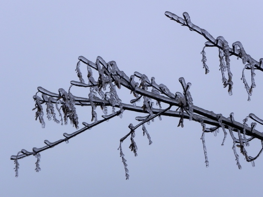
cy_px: 98
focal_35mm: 162
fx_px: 1231
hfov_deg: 12.2
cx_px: 132
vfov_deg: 9.2
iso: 160
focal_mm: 28.8
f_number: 7.1
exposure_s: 1/390
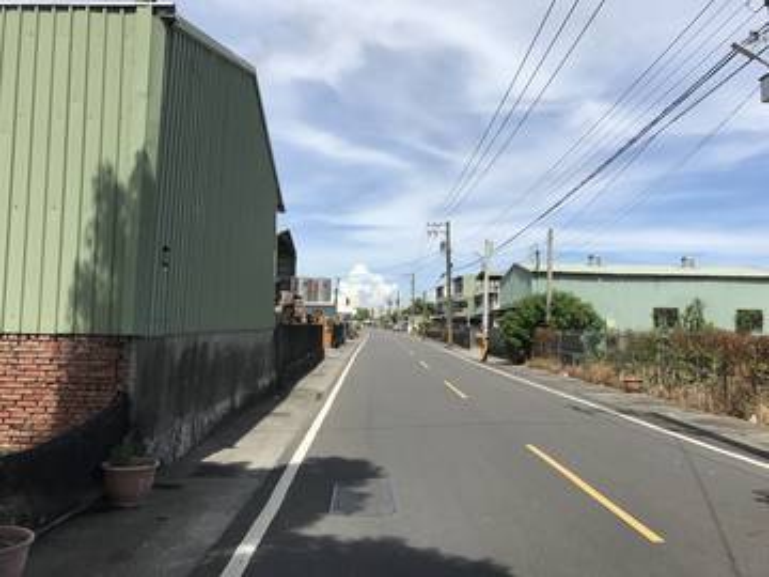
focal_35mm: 28
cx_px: 384
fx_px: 622
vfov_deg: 49.7
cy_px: 288
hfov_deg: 63.4
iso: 20
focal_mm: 3.99
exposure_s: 1/3195
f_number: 1.8
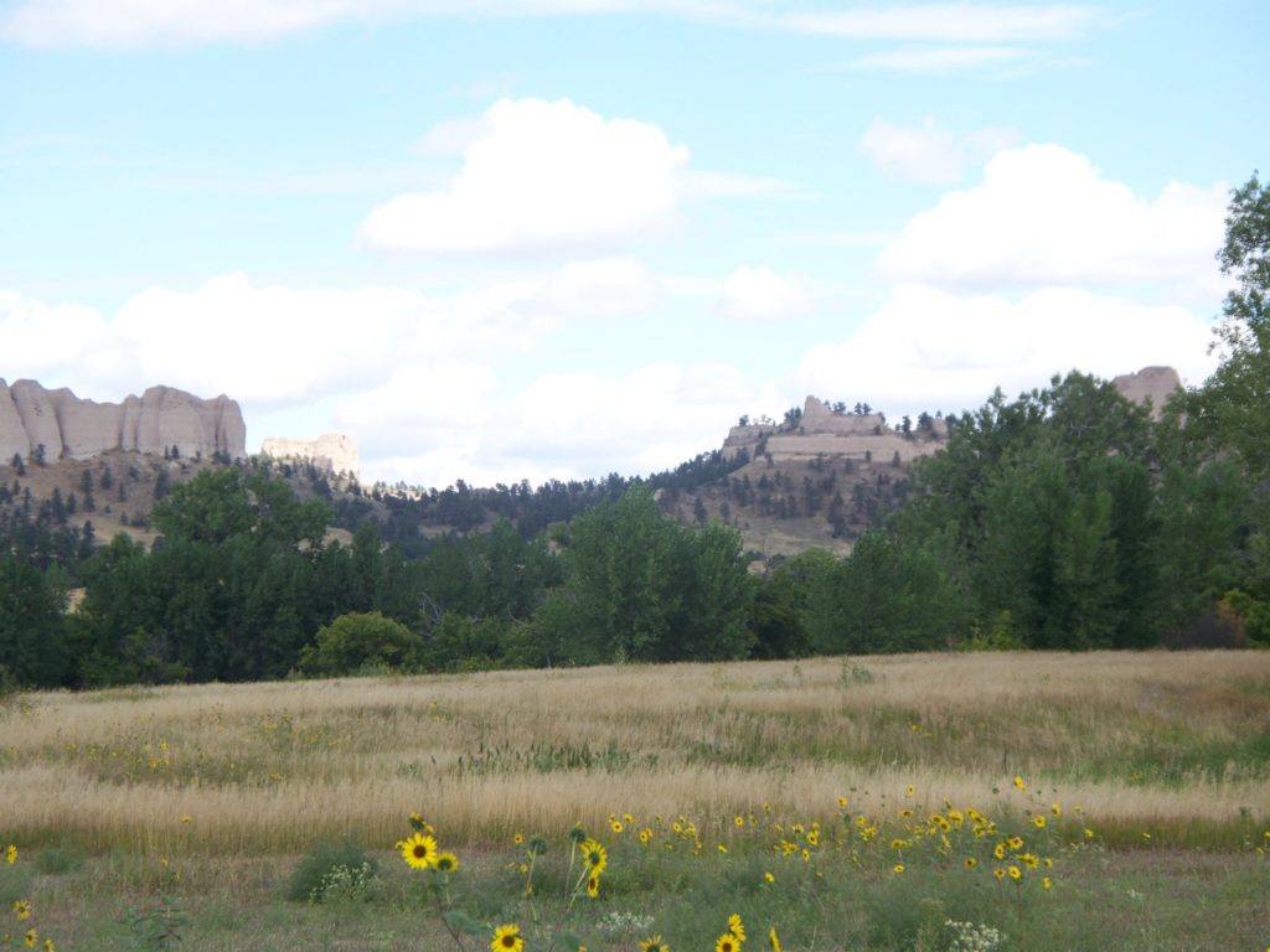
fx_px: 3852
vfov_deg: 14.1
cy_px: 476
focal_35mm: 105
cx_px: 635
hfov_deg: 18.7
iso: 64
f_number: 3.8
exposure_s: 1/320
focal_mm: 22.05
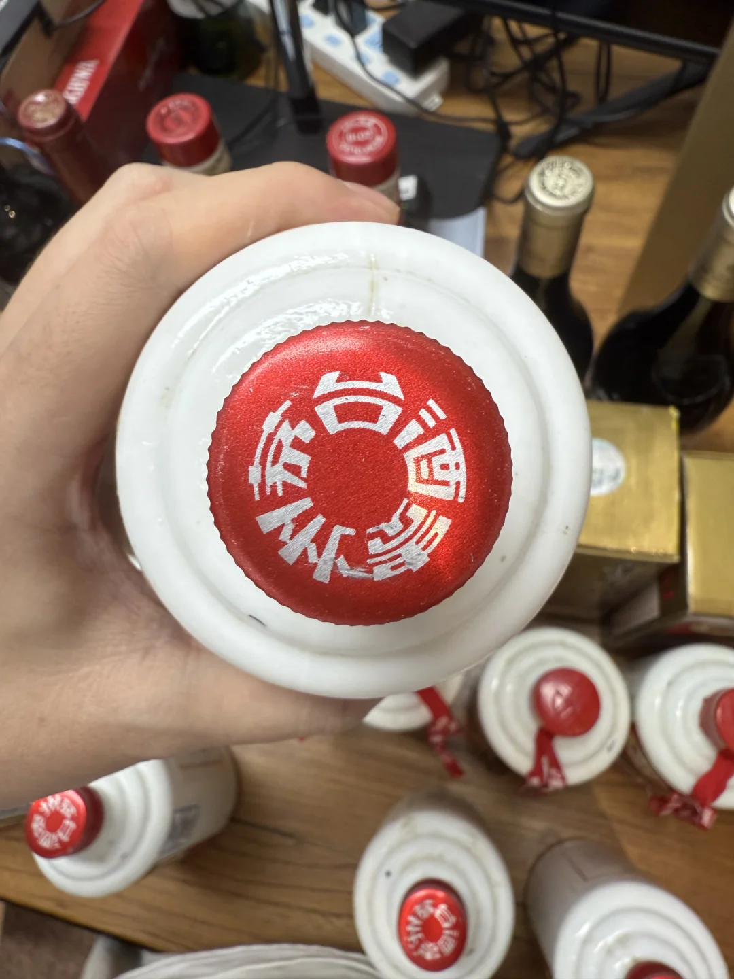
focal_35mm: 24
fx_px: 679
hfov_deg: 56.8
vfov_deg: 71.6
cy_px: 490
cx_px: 367
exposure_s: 1/100
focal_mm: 2.22
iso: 80
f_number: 2.2
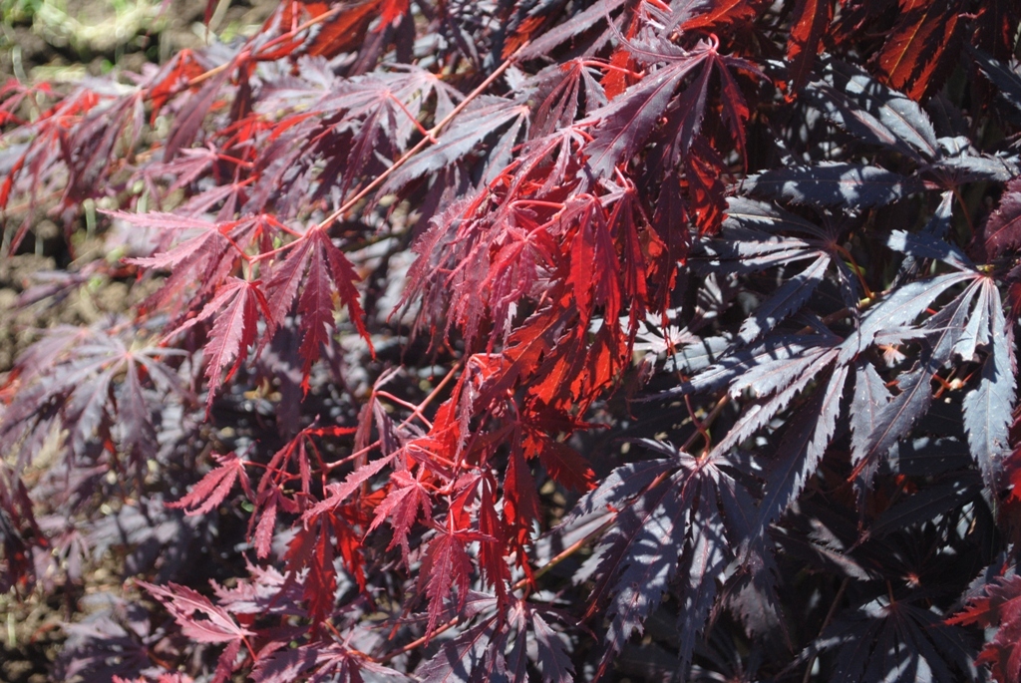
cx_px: 510
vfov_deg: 16.6
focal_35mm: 82
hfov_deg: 24.6
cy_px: 342
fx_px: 2342
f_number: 5.6
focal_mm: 55
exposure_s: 1/125
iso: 400
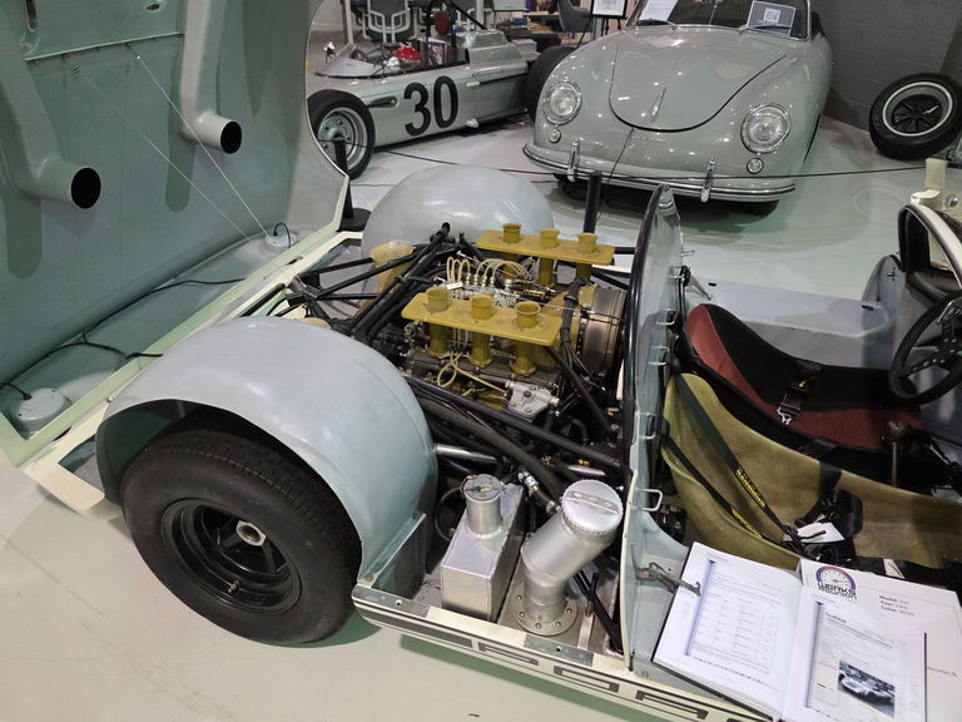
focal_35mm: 23
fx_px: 639
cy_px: 361
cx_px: 481
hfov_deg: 73.9
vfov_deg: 58.9
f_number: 1.7
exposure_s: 1/120
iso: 640
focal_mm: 6.3
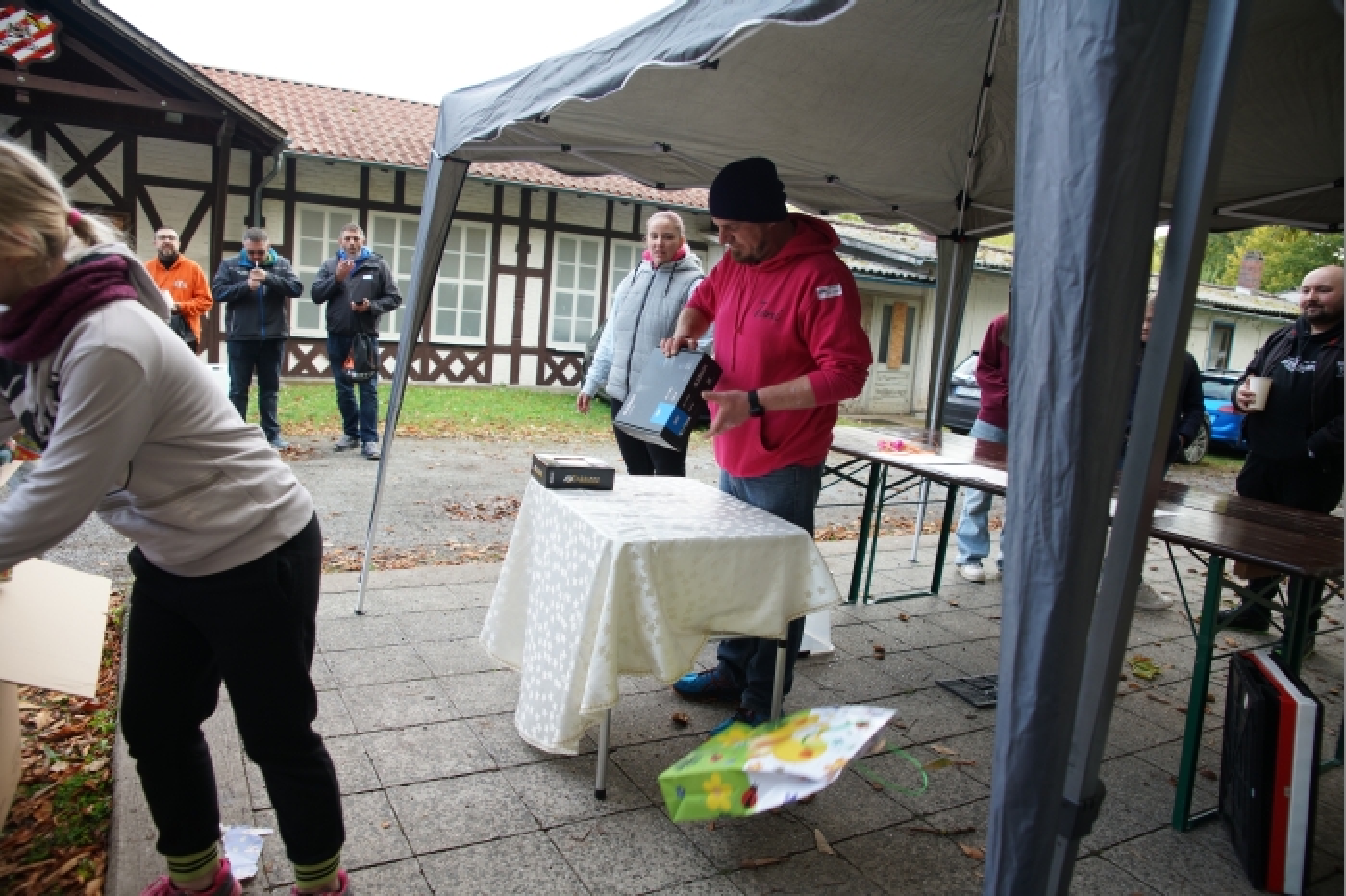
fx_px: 897
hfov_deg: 73.8
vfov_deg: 53.1
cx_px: 673
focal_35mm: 24
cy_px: 448
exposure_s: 1/160
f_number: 4
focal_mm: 24
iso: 400
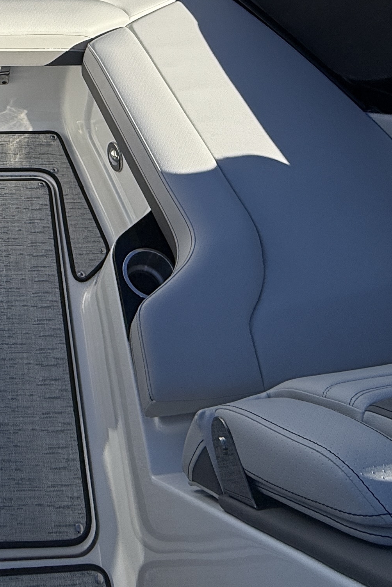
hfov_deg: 31.5
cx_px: -3
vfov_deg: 45.6
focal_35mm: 39
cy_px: 75
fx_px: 637
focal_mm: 2.2
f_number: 2.2
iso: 50
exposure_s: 1/4425
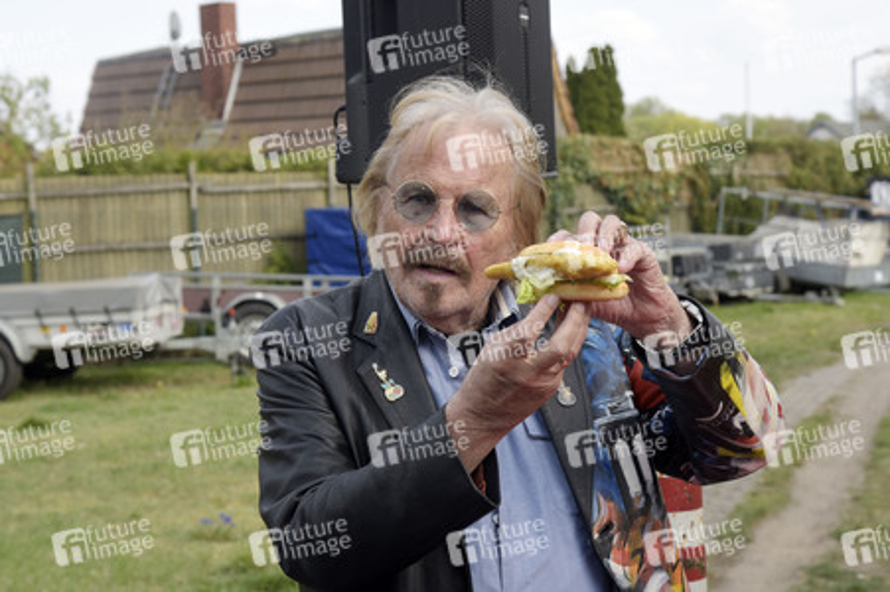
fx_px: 1606
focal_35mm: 65
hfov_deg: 31.0
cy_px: 296
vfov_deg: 20.9
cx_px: 445
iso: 500
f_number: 7.1
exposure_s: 1/500
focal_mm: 65
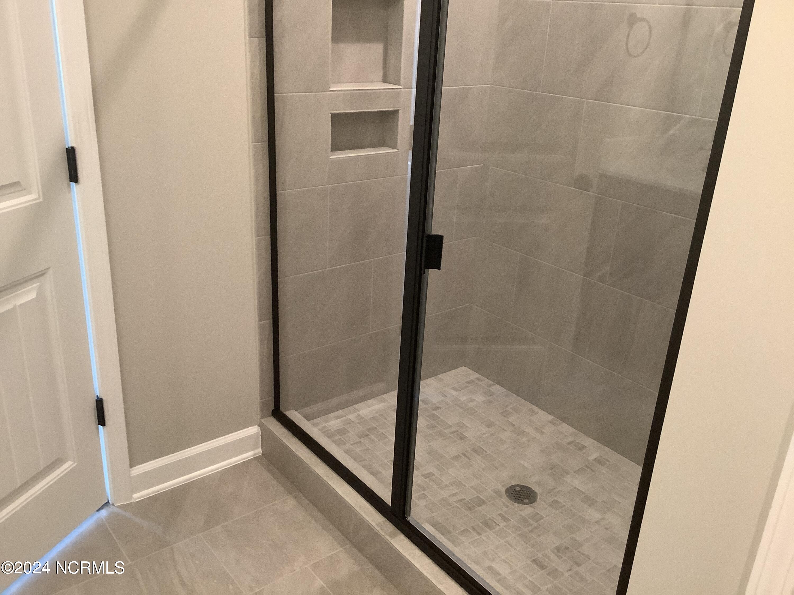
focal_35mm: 31
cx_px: 397
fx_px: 711
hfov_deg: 58.4
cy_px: 298
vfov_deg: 45.4
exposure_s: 1/60
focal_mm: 3.3
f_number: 2.4
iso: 320
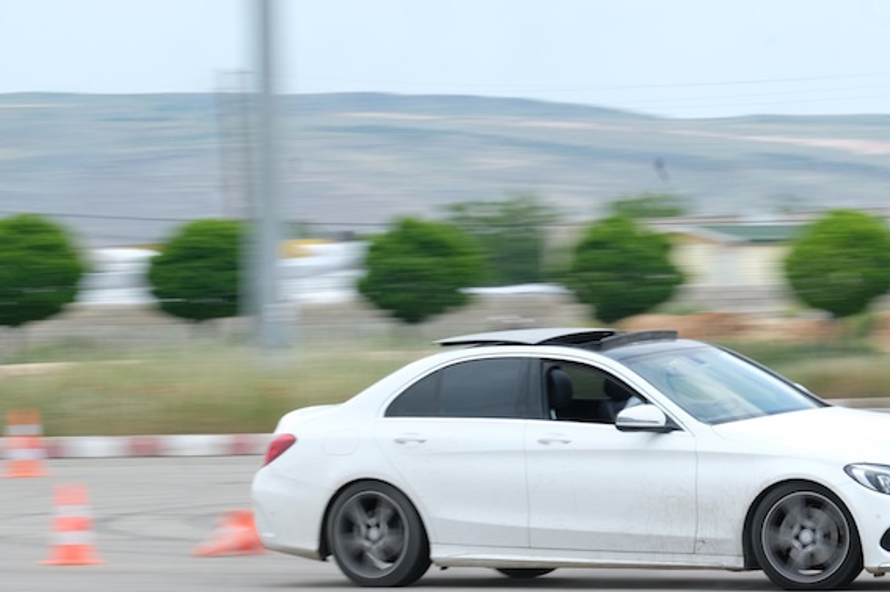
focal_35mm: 278
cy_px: 324
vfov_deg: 4.9
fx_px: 6867
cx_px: 576
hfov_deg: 7.4
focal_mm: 140
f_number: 14
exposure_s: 1/80
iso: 500
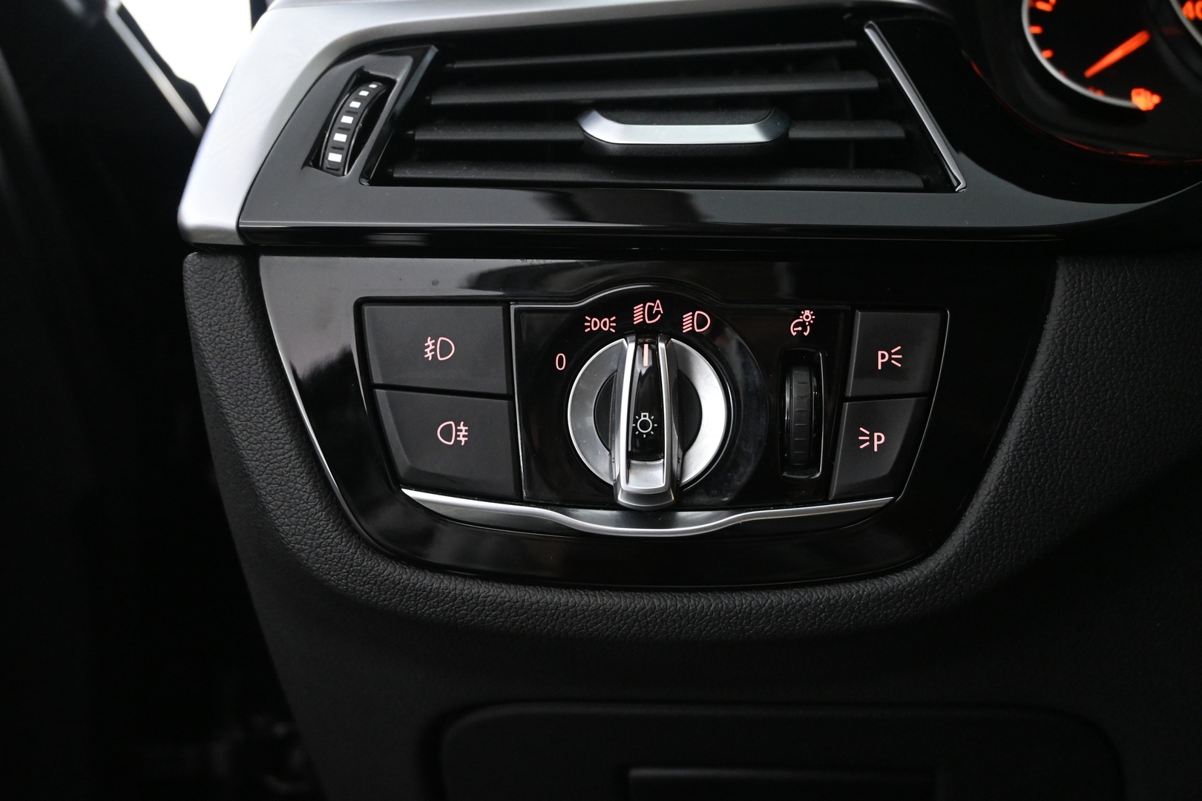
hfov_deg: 49.6
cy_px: 400
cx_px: 601
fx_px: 1302
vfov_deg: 34.2
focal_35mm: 39
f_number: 4.5
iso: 3200
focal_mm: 26
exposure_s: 1/30
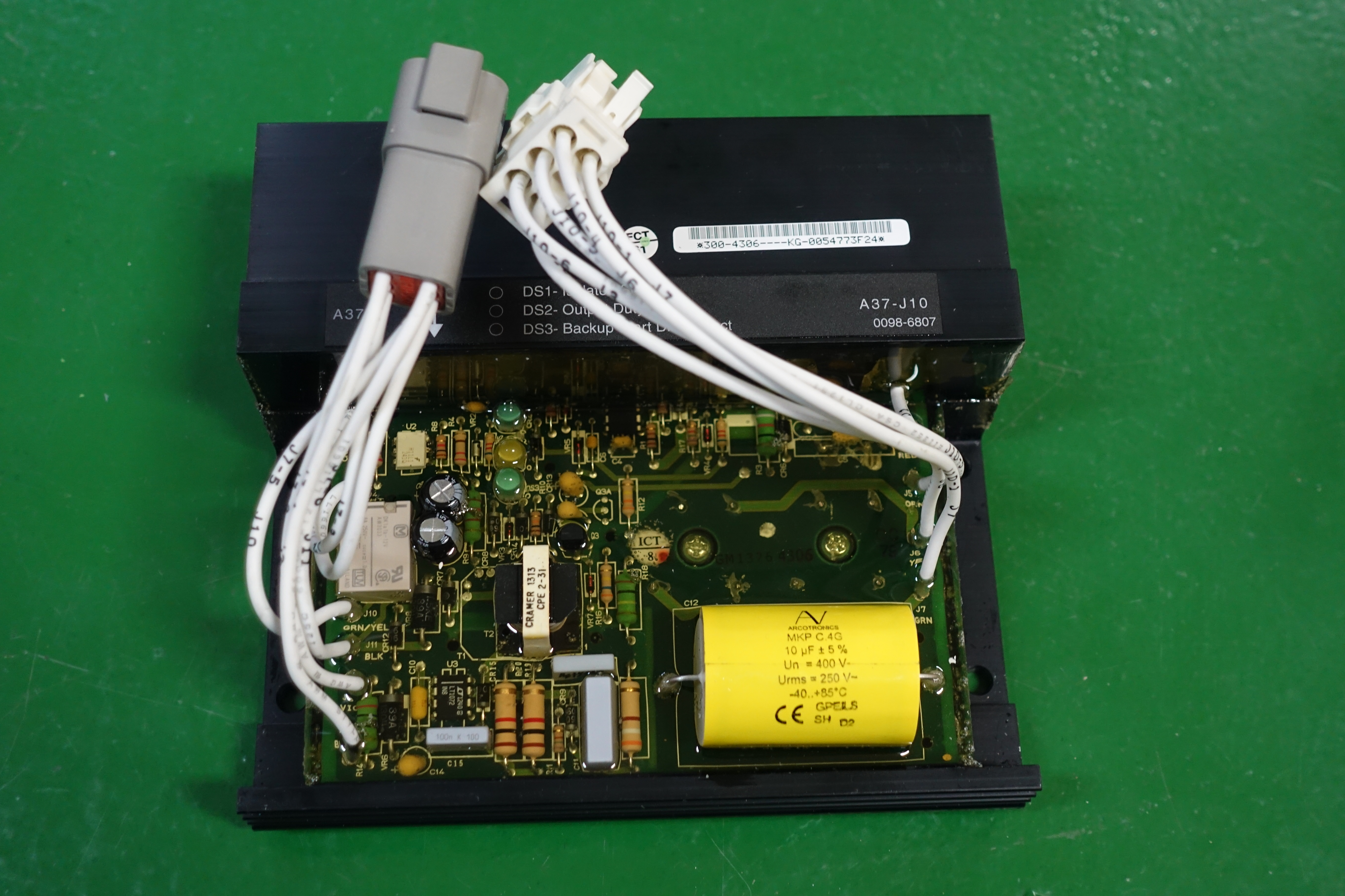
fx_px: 1793
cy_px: 448
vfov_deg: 28.1
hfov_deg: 41.1
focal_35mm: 48
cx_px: 672
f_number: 2.8
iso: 800
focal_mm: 17.7
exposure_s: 1/25
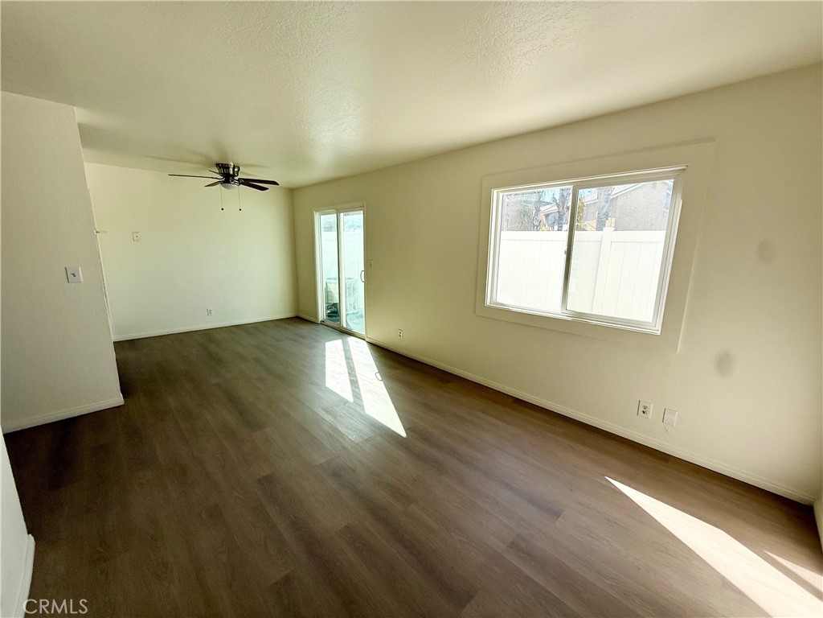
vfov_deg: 85.7
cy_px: 309
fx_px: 333
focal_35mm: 14
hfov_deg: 102.1
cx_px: 412
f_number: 2.2
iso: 64
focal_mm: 2.22
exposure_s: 1/686
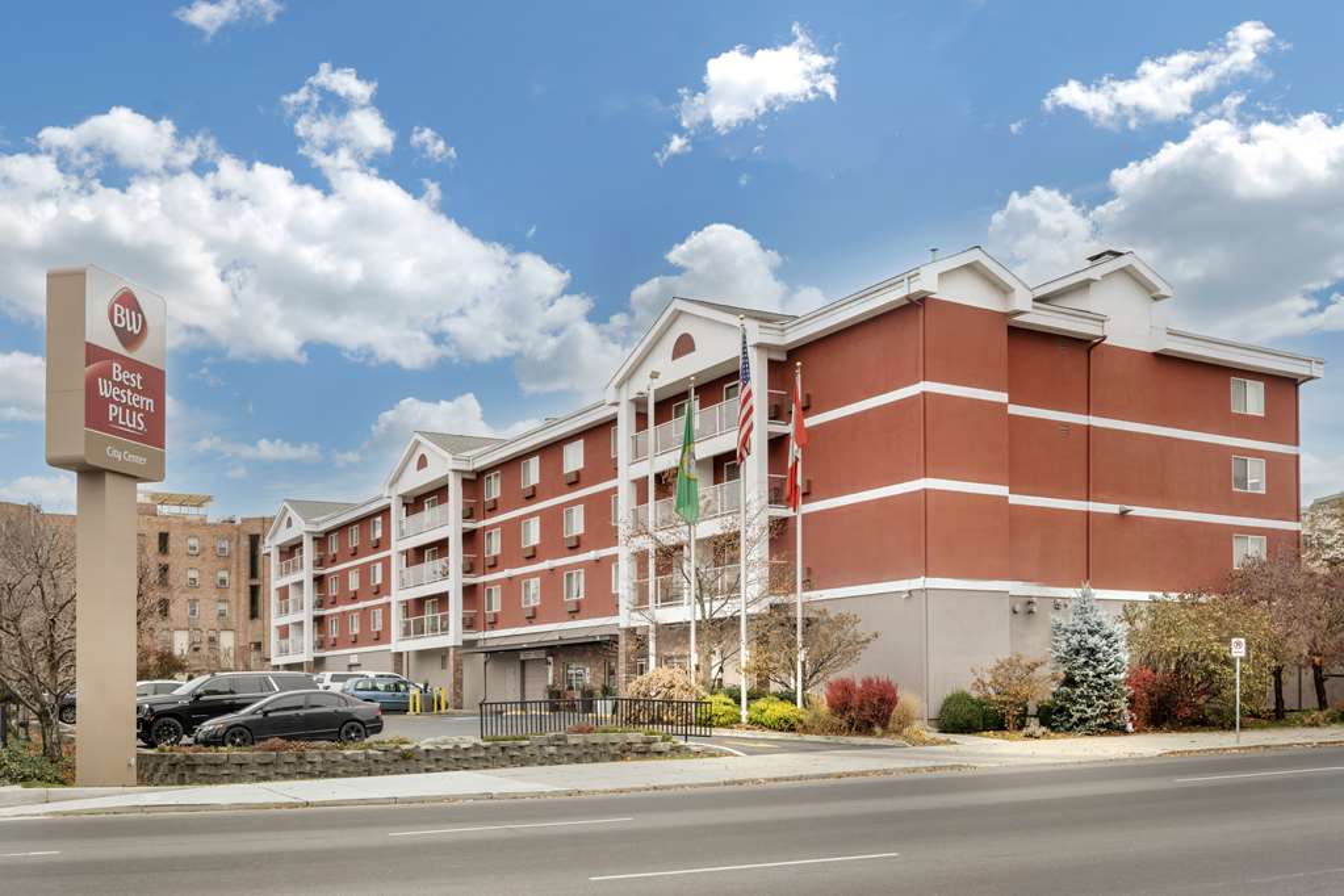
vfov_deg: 43.6
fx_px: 1120
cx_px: 672
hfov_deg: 61.9
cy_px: 448
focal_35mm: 30
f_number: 8
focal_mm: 30
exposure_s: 1/320
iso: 400
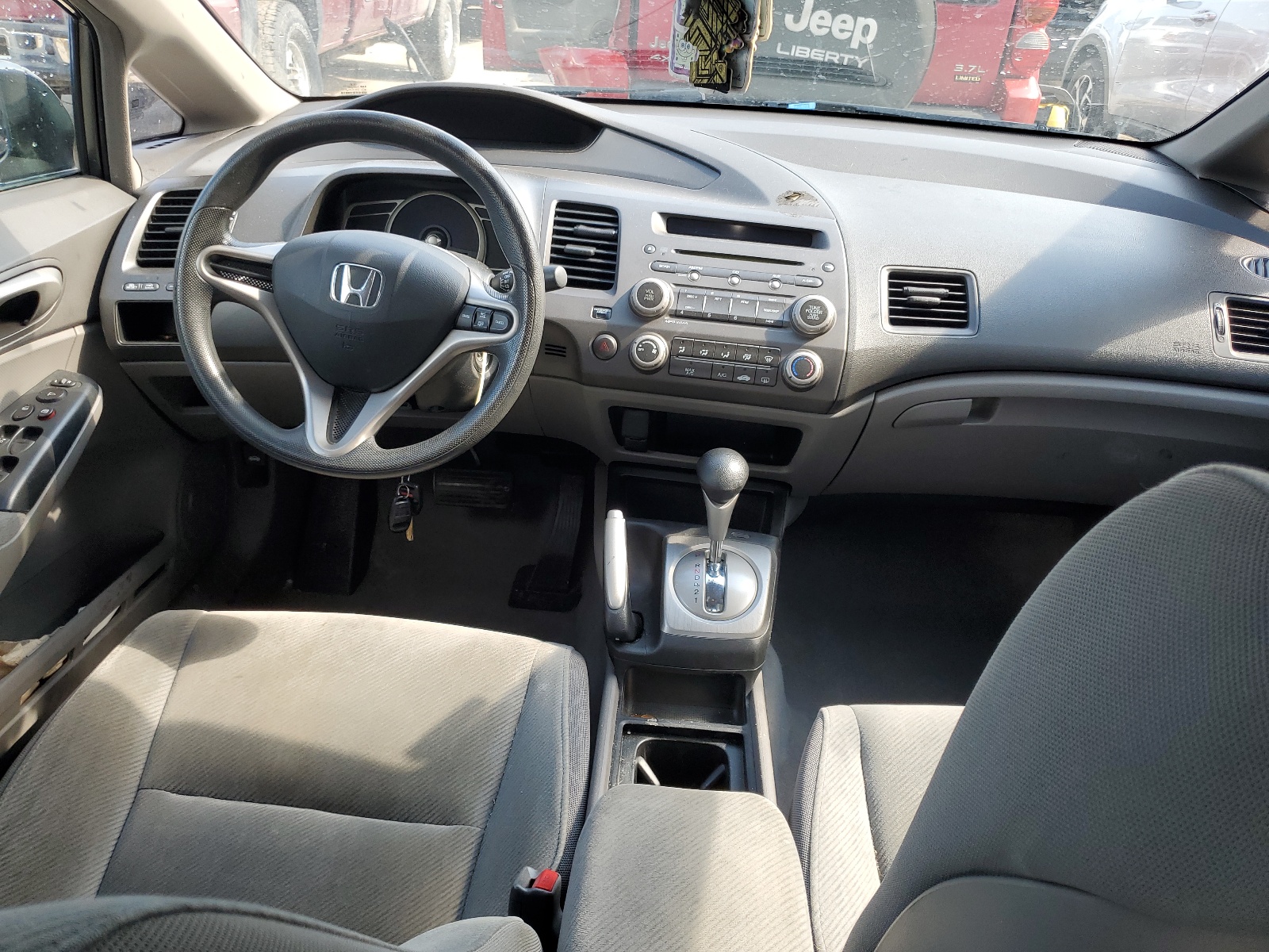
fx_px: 953
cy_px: 476
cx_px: 634
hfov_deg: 67.3
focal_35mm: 26
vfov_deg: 53.1
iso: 50
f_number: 1.5
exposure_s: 1/270
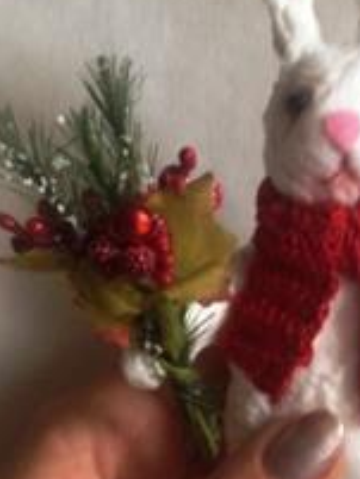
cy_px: 270
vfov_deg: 25.0
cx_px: 300
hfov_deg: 18.7
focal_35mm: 78
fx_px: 1080
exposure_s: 1/20
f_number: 2.4
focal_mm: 4.28
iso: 80
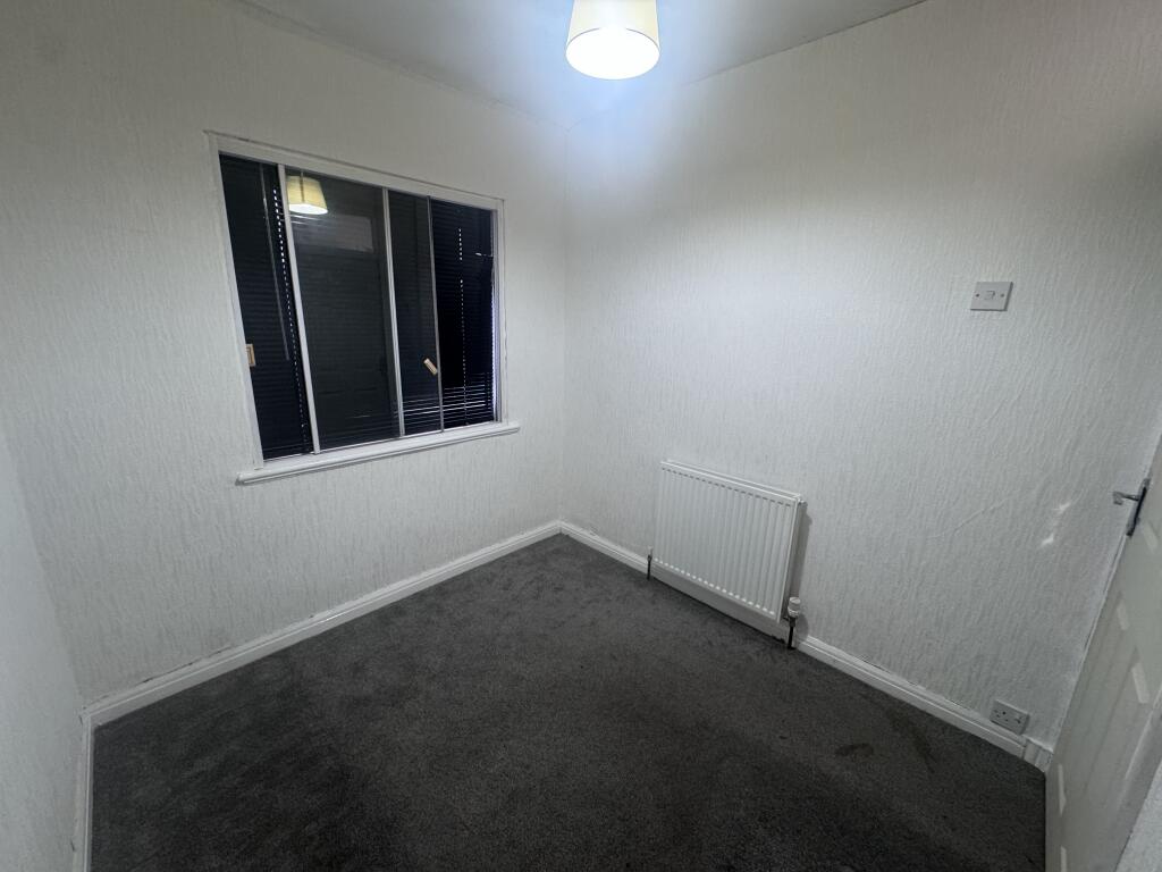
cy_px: 436
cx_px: 581
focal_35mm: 14
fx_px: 470
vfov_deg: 85.7
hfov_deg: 102.1
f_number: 2.2
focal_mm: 2.22
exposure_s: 1/50
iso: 200
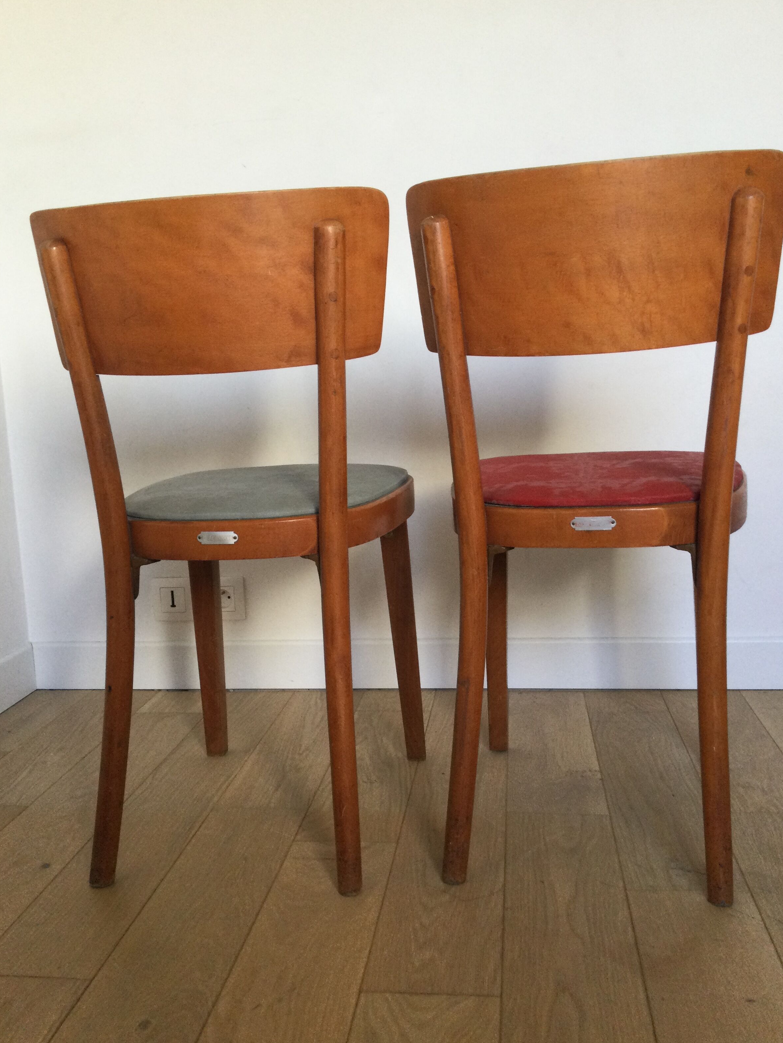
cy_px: 525
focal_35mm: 32
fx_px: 965
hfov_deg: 44.2
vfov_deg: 56.8
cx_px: 396
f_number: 2.4
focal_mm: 3.3
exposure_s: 1/30
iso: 64
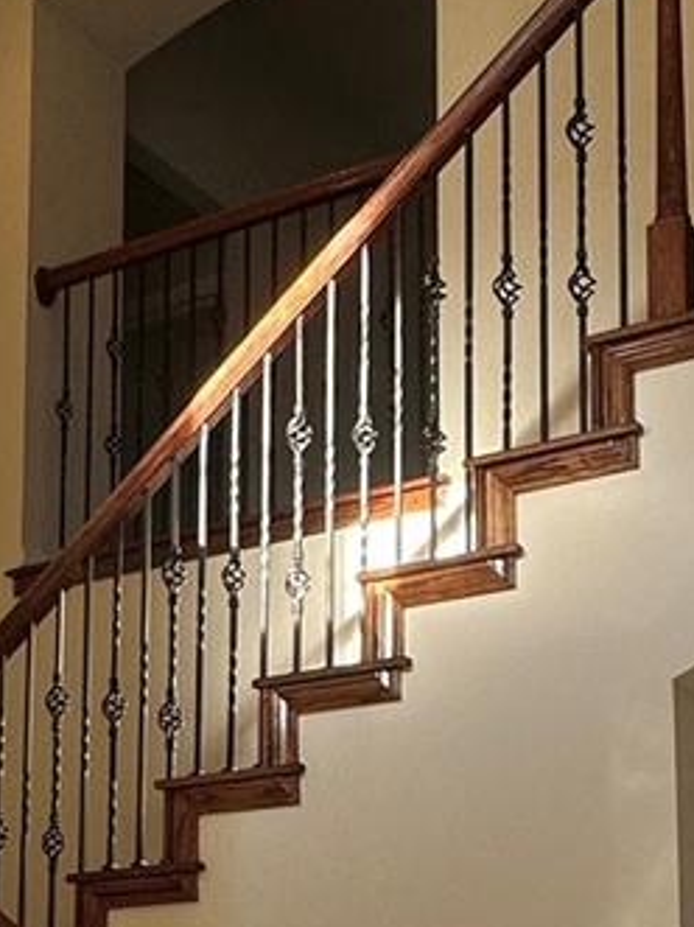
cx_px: 442
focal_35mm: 65
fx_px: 1739
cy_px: 947
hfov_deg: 22.5
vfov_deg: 27.9
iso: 100
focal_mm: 2.22
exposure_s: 1/120
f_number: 2.2
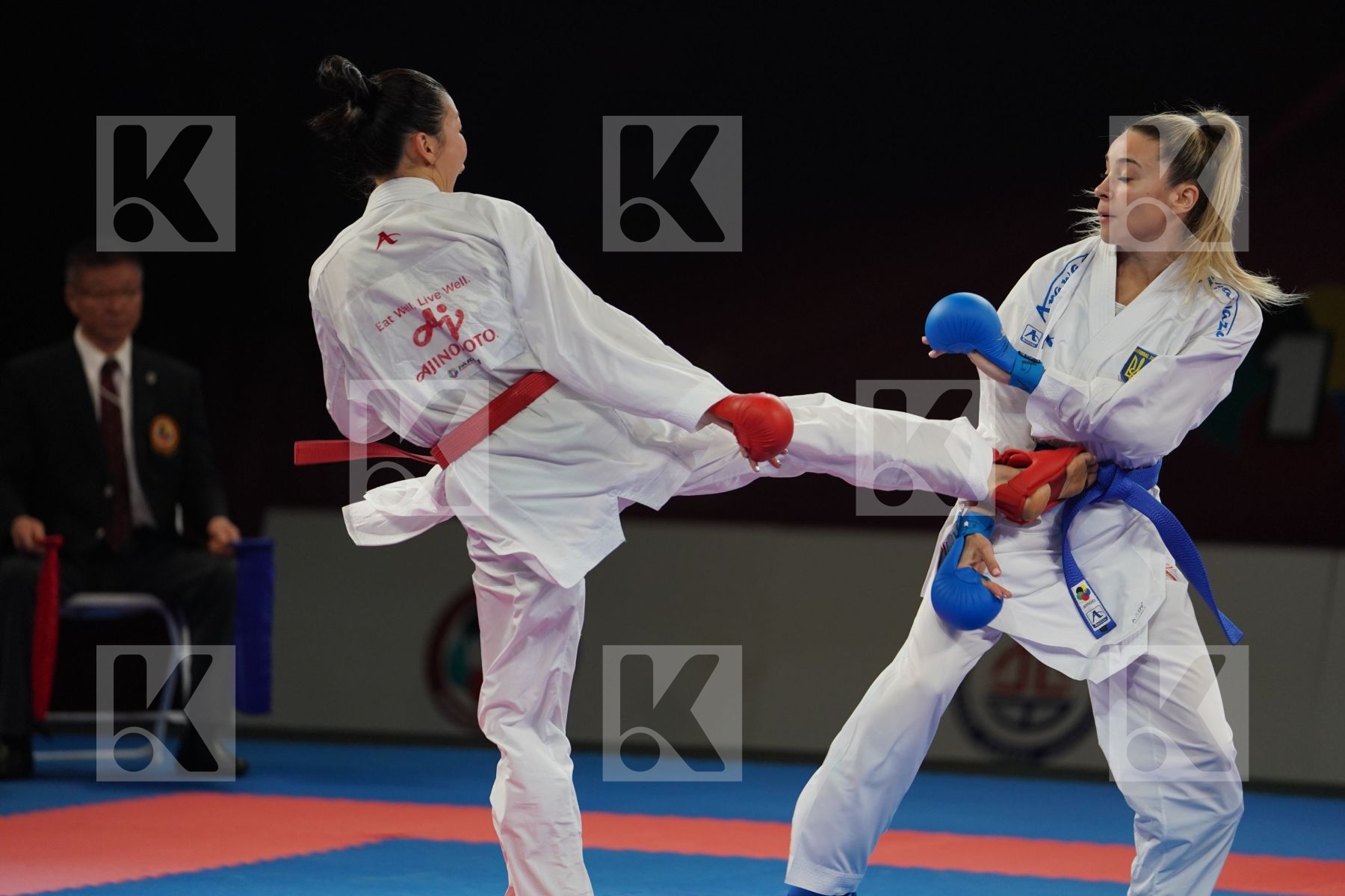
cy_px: 448
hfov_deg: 10.3
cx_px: 672
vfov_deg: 6.9
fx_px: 7472
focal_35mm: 200
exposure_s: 1/1000
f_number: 2.8
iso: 1250
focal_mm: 200
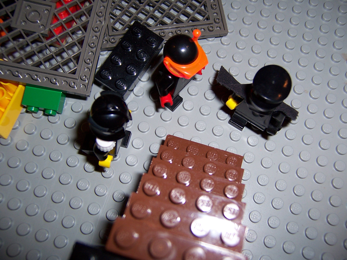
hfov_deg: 55.4
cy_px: 130
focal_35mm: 33
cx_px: 174
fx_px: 331
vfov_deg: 42.9
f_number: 2.8
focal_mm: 5.5
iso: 80
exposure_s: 1/60
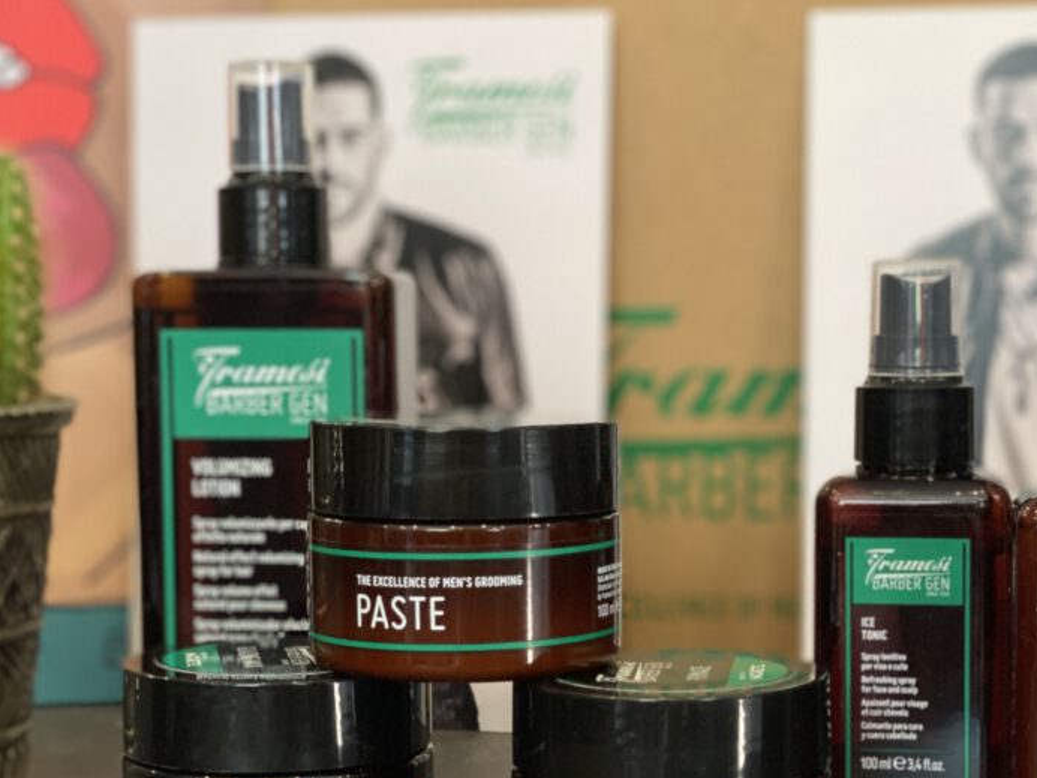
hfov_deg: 25.3
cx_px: 646
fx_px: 2307
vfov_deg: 19.0
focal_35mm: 77
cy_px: 552
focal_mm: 6
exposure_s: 1/61
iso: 250
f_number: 2
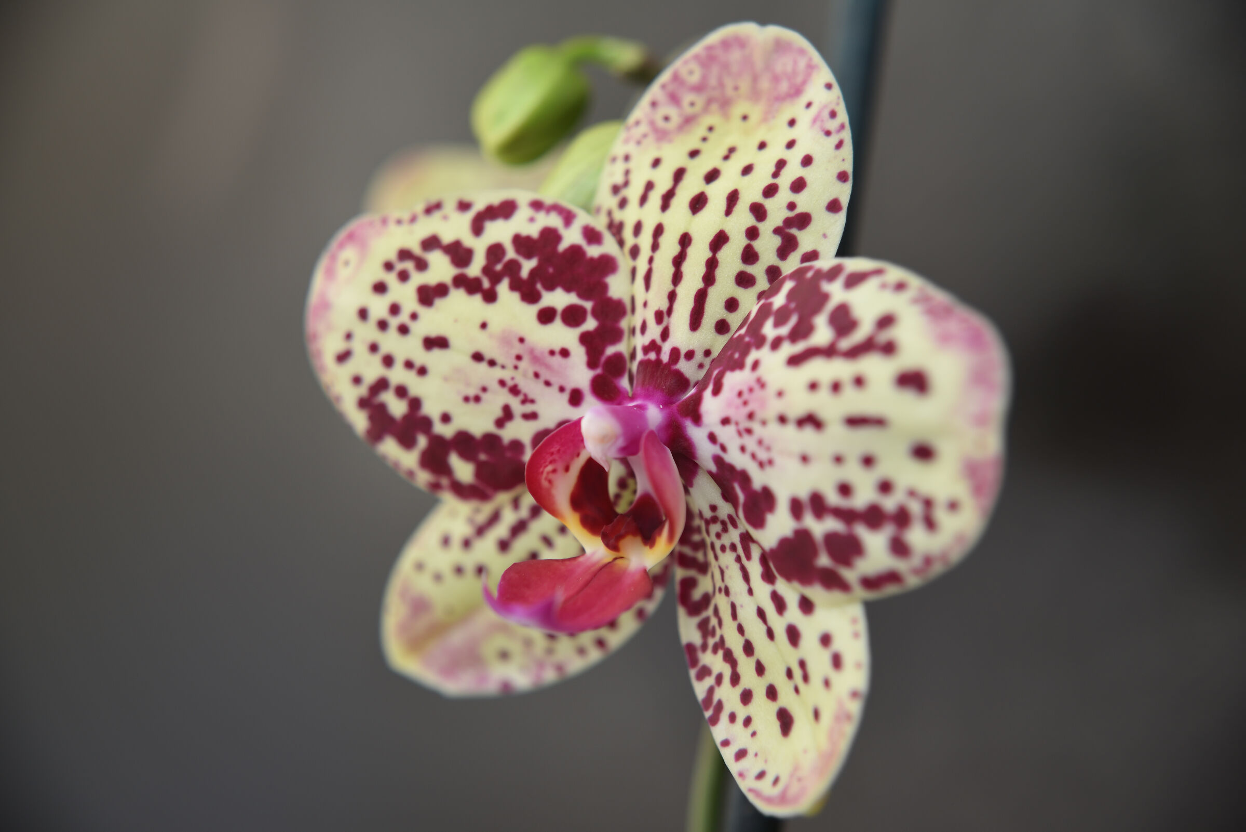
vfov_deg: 24.6
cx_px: 623
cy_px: 416
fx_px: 1904
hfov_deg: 36.2
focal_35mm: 55
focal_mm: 55
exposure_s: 1/60
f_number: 4
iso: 200
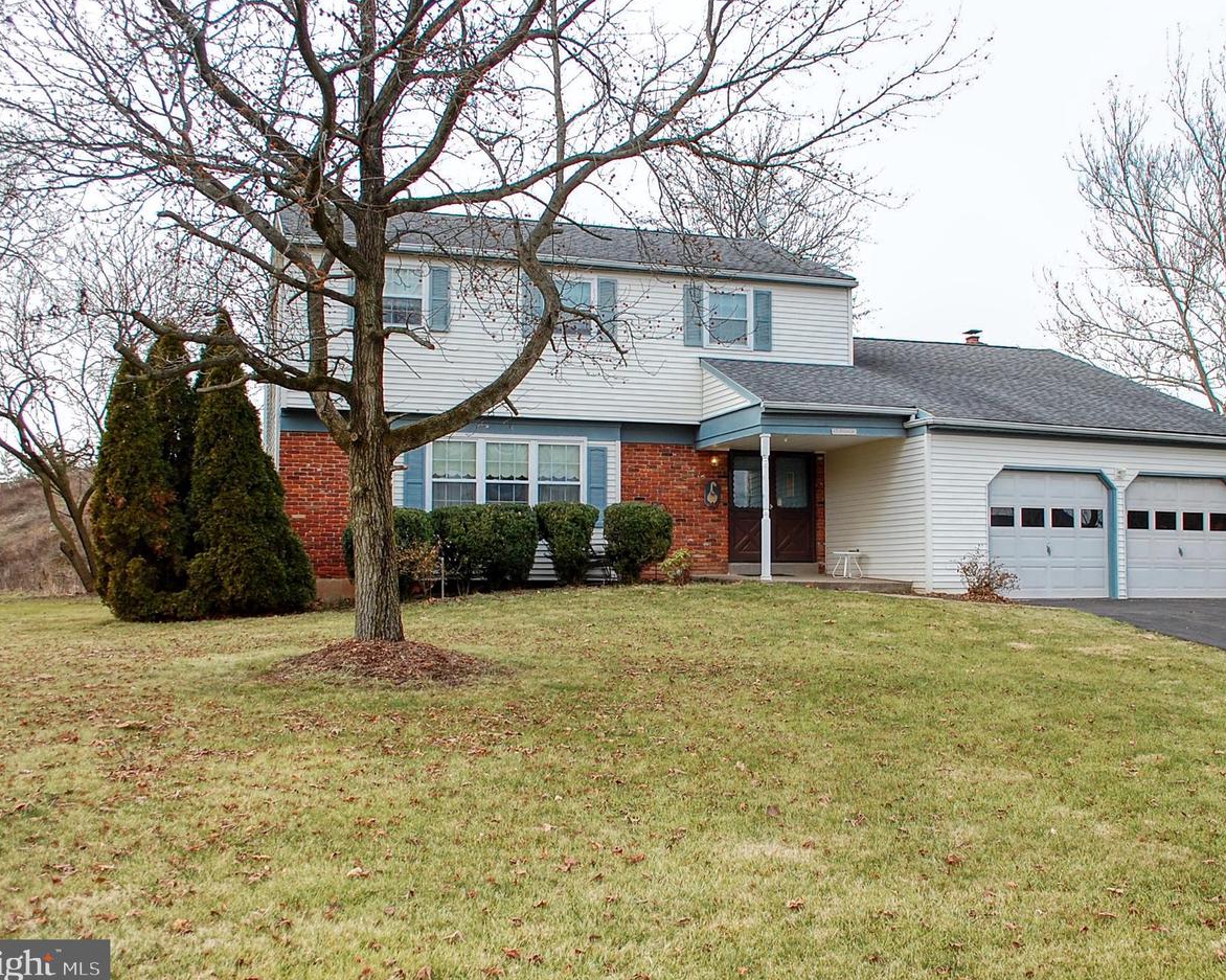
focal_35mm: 38
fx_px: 1378
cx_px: 701
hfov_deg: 47.8
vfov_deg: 39.1
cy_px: 493
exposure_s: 1/160
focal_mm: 22
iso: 200
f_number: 7.1
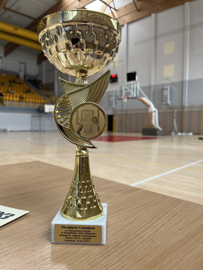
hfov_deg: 53.1
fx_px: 203
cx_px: 102
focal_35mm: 26
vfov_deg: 67.3
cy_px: 135
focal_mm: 5.1
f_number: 1.6
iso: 50
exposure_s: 1/122
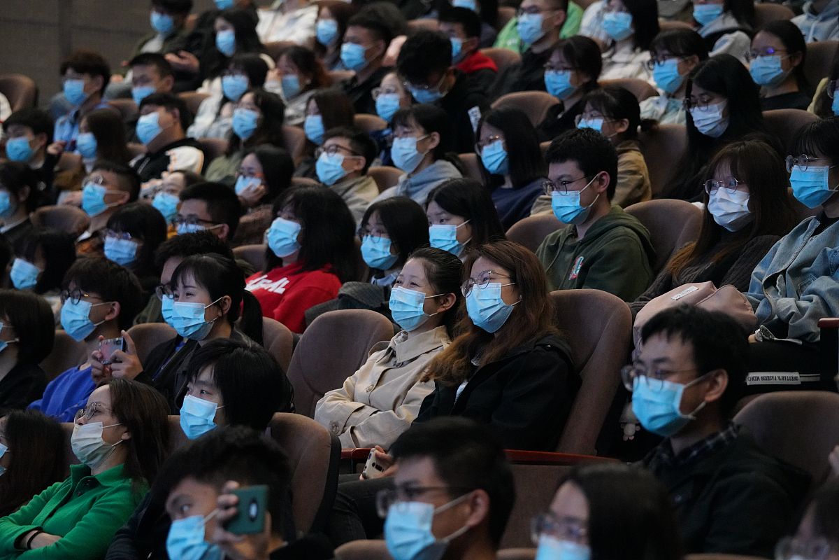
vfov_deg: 8.8
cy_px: 280
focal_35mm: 157
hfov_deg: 13.1
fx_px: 3649
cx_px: 420
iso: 12800
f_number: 5.6
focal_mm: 156.6
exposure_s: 1/250
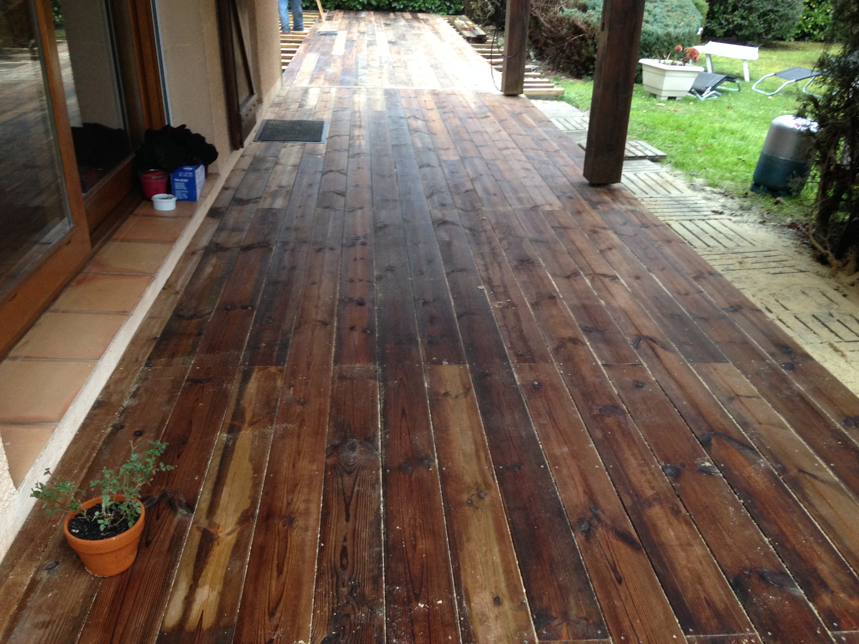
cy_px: 322
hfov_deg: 55.4
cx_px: 430
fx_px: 819
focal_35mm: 33
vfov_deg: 42.9
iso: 160
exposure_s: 1/20
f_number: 2.4
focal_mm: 4.12
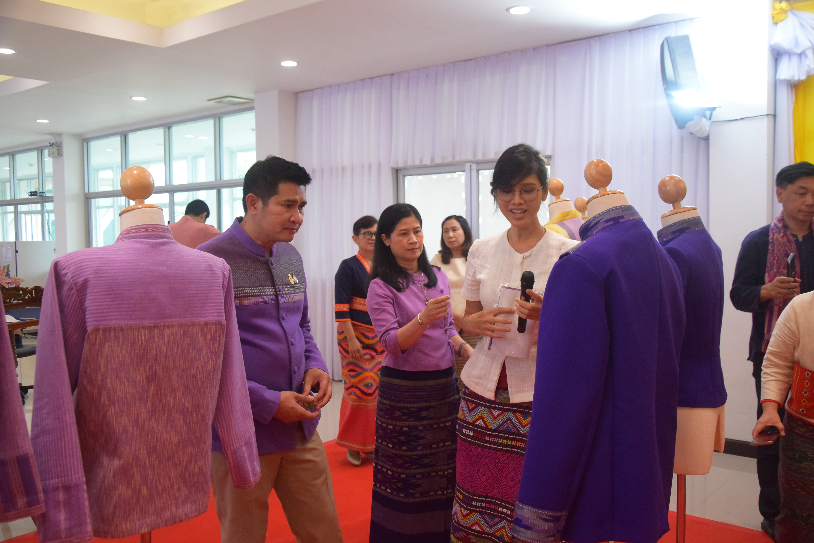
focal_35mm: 33
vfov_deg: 40.0
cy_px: 272
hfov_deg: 57.2
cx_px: 407
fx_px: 746
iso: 2500
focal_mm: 22
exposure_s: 1/320
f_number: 3.8
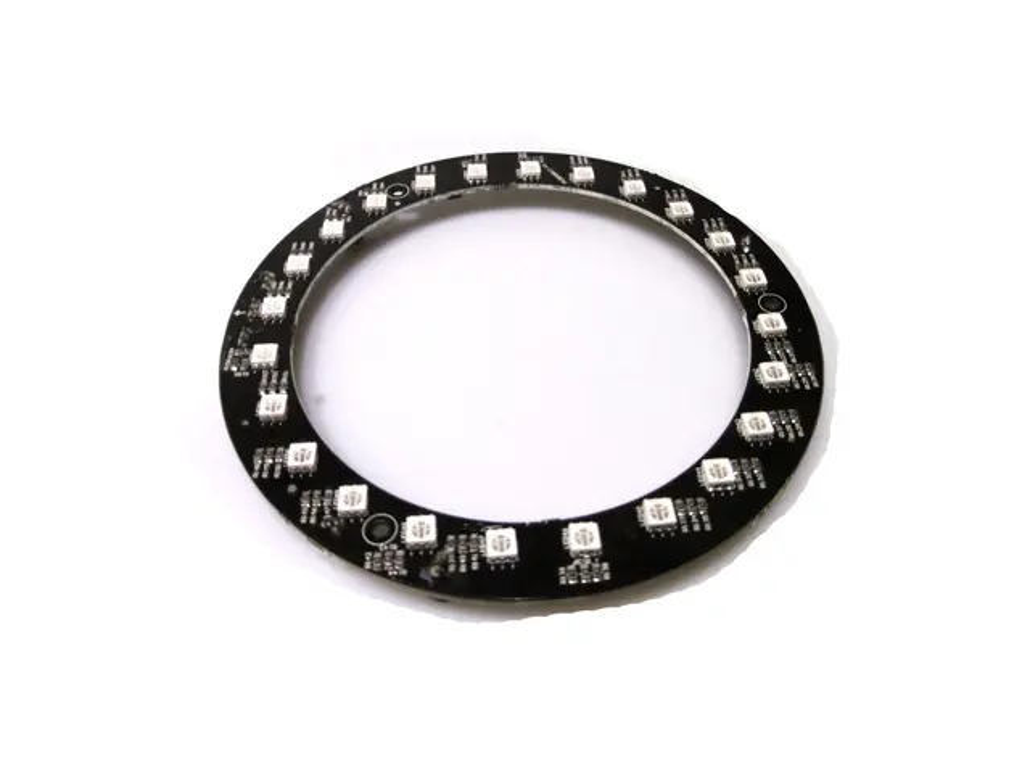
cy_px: 386
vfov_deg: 56.8
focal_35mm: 24
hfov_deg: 71.6
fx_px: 714
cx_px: 515
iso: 100
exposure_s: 1/160
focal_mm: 4.3
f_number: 3.1
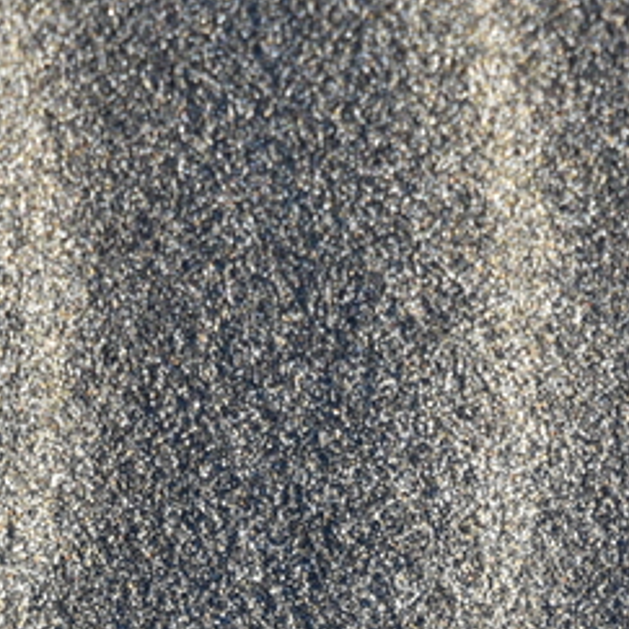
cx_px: 712
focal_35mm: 850
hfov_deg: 2.1
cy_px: 469
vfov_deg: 2.1
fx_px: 17474
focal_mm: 190
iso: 360
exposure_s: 1/400
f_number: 5.6
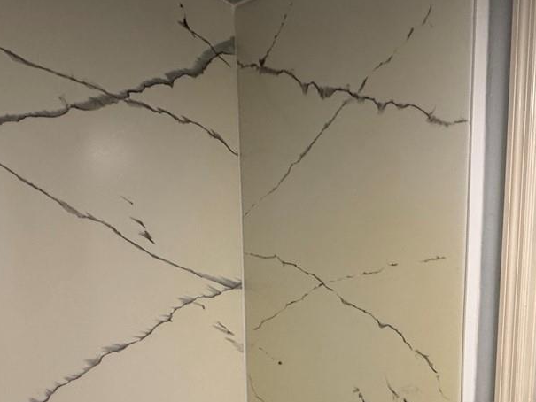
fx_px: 573
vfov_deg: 34.1
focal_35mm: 37
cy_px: 429
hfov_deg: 46.9
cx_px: 443
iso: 250
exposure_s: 1/120
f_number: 2.2
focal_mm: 2.22
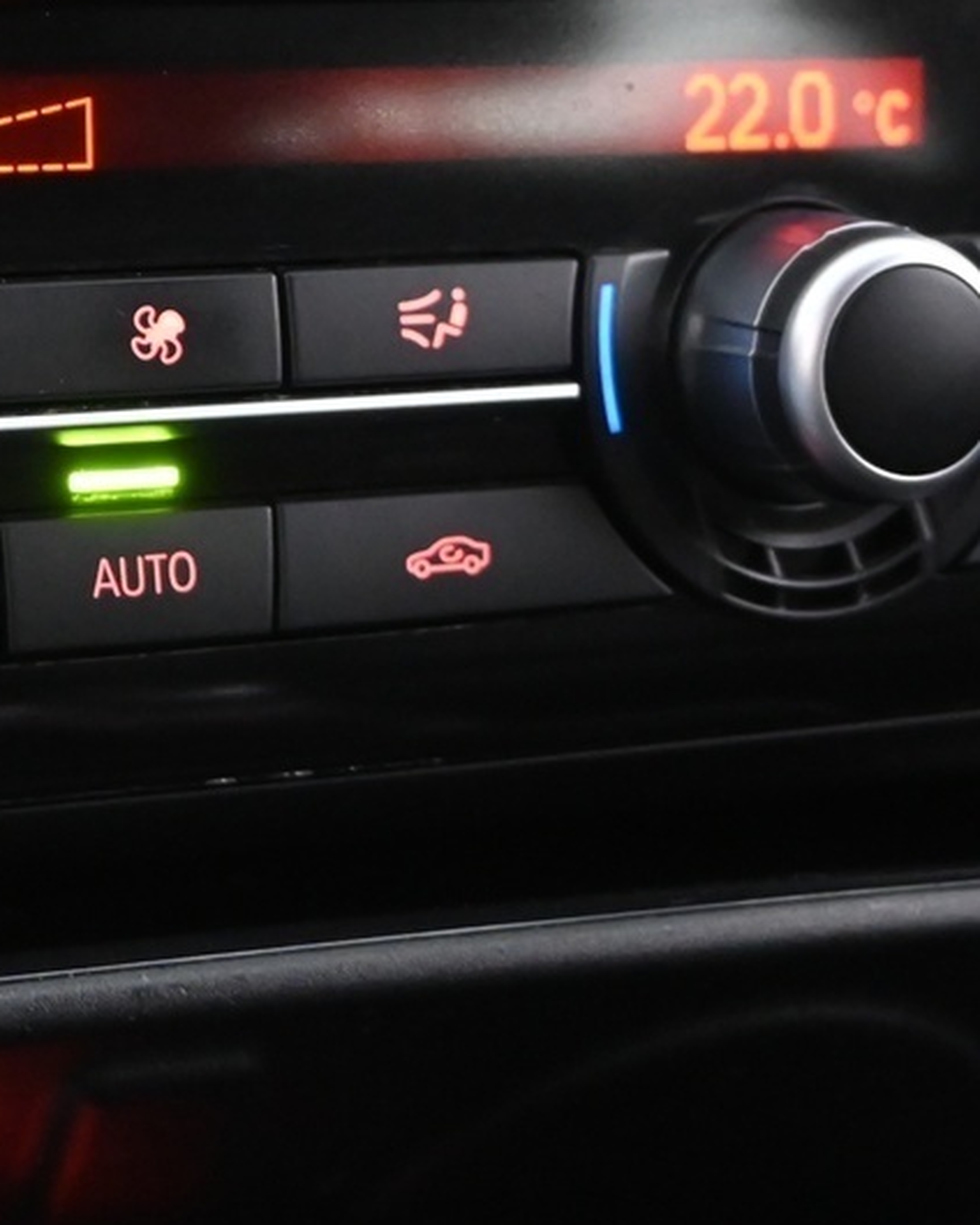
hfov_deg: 16.7
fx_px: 3196
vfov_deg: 21.0
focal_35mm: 88
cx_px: -215
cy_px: 28
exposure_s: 1/20
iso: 3200
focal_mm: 20.5
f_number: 3.8
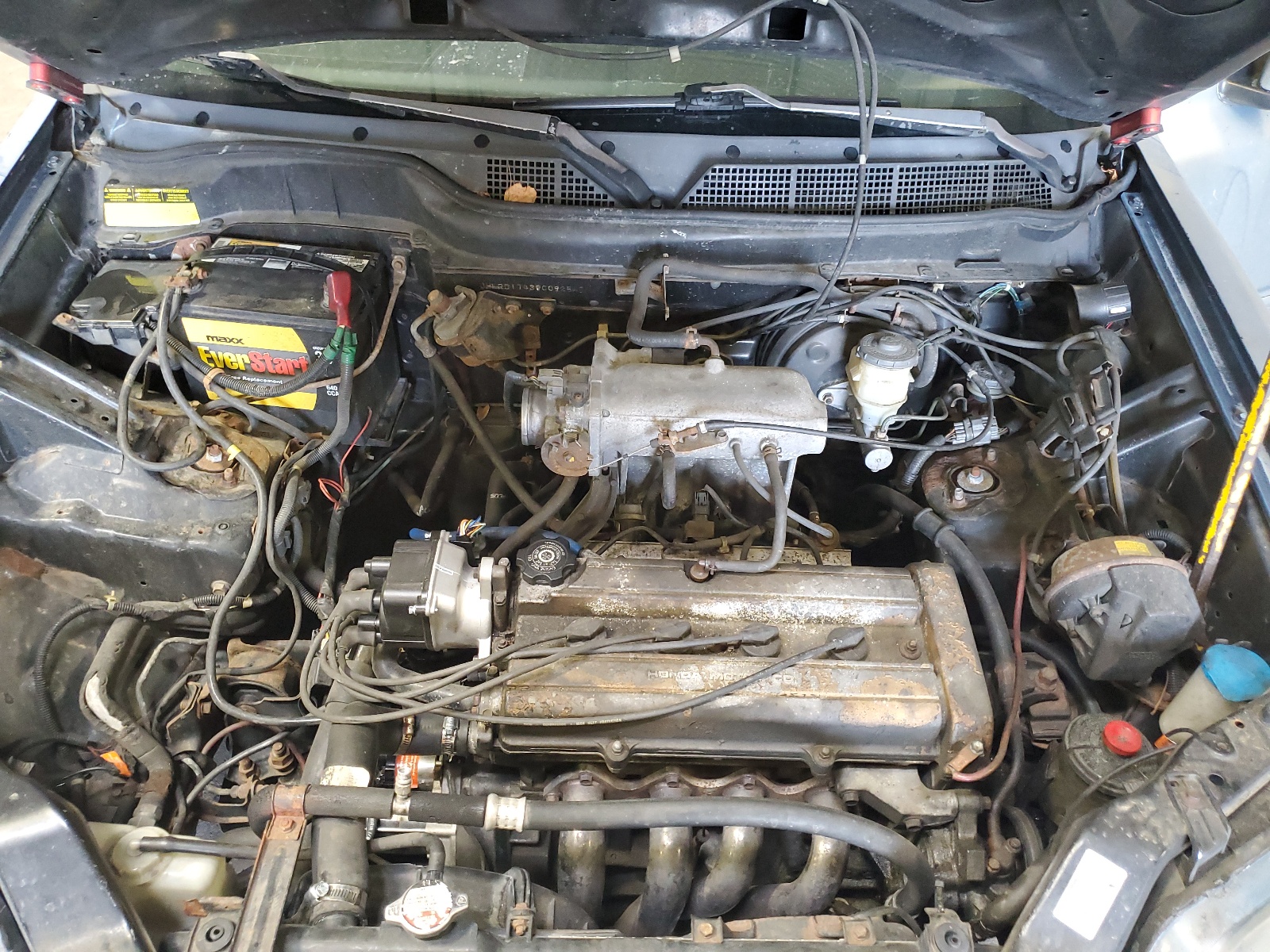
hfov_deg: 67.3
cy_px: 476
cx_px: 635
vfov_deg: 53.1
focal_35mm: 26
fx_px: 954
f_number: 1.5
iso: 309
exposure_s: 1/60.2
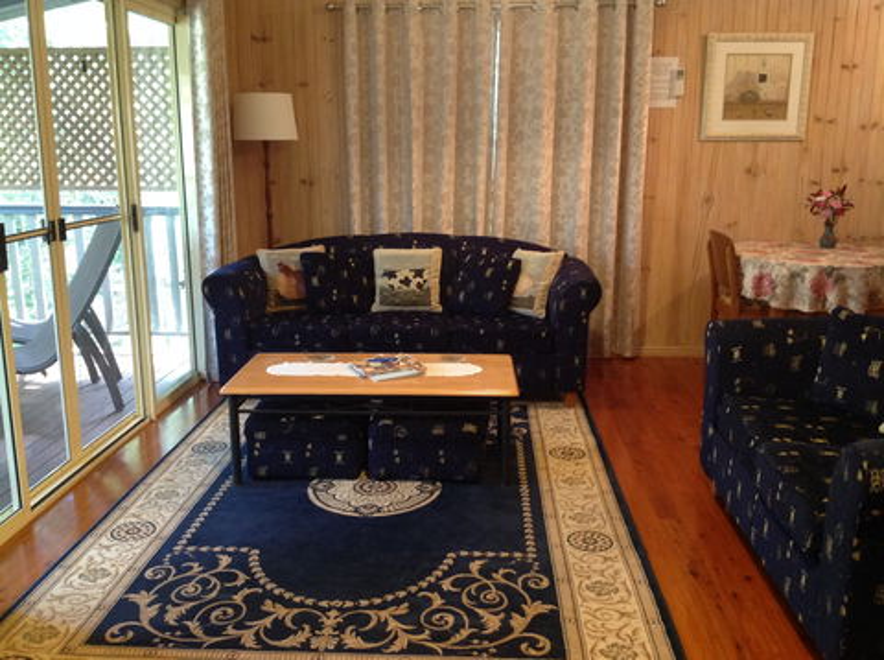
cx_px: 442
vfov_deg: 40.6
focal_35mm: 35
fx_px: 892
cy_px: 330
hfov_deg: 52.7
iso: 250
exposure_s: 1/15
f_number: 2.4
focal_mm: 4.28
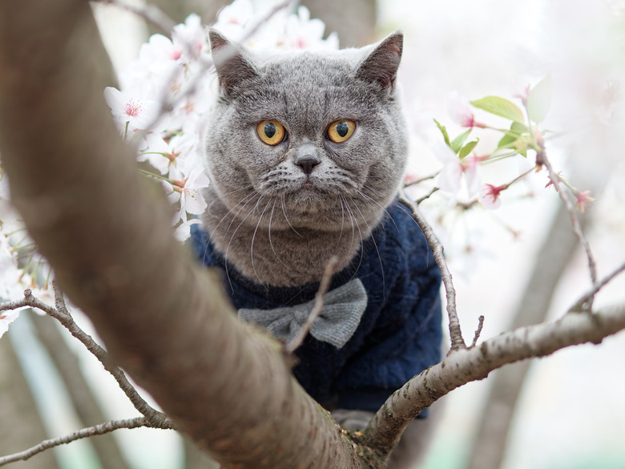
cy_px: 234
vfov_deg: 9.6
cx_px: 312
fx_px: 2799
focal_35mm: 155
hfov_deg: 12.7
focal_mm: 75
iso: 200
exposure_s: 1/320
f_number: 2
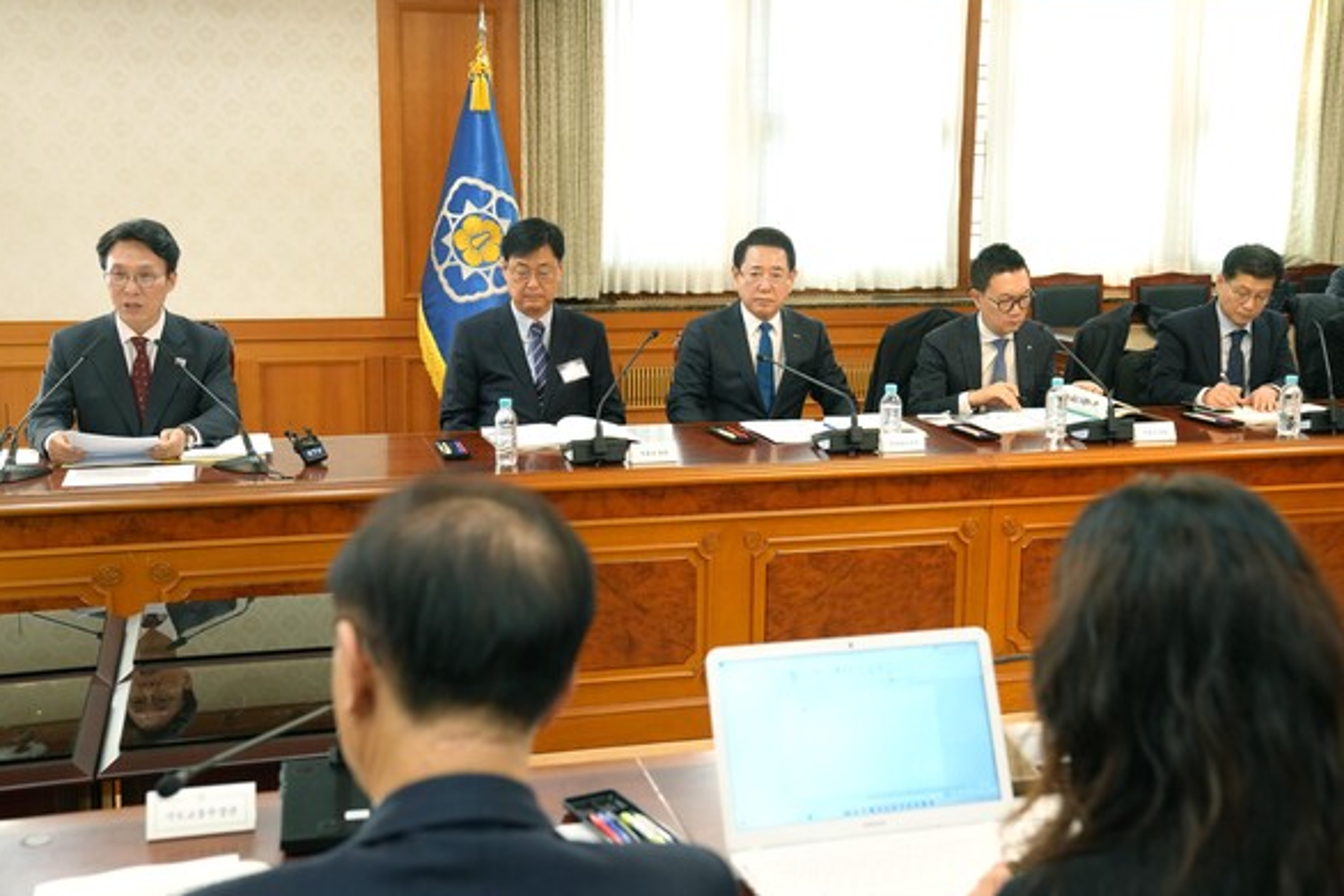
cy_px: 440
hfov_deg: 45.4
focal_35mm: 43
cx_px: 674
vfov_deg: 31.2
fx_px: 1606
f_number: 4
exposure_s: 1/160
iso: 2500
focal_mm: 42
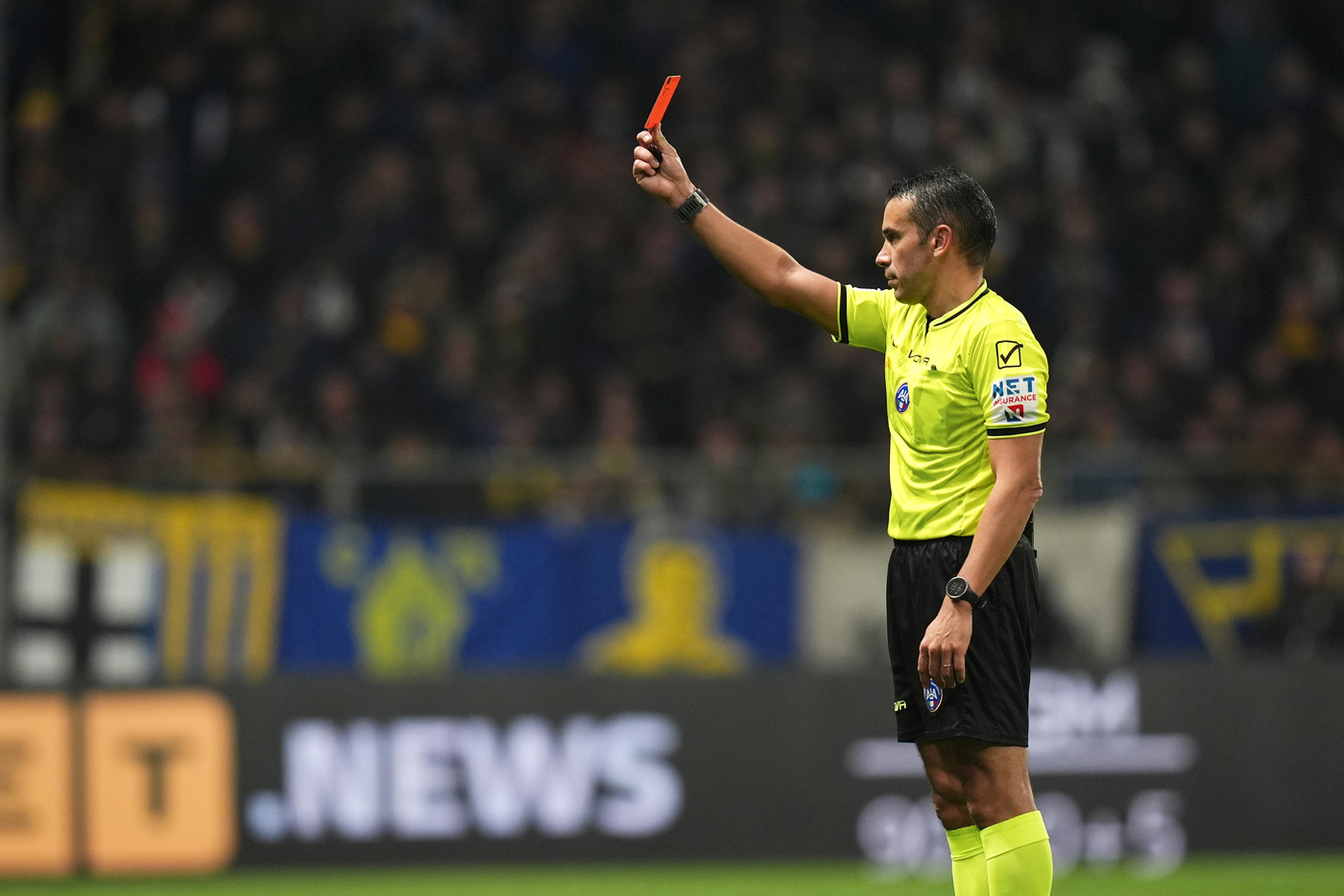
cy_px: 448
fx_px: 14931
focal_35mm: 400
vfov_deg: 3.4
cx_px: 672
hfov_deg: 5.2
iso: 2500
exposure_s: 1/1600
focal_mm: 400
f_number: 3.2
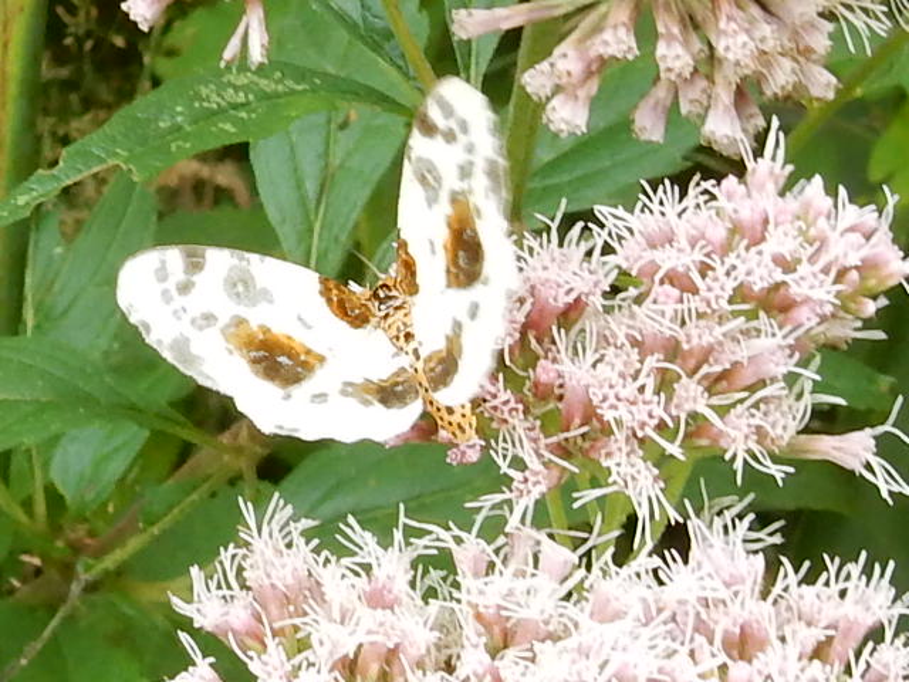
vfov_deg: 33.6
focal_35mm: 43
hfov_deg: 43.9
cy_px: 341
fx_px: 1129
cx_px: 454
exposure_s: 1/50
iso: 125
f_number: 4.2
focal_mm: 7.6
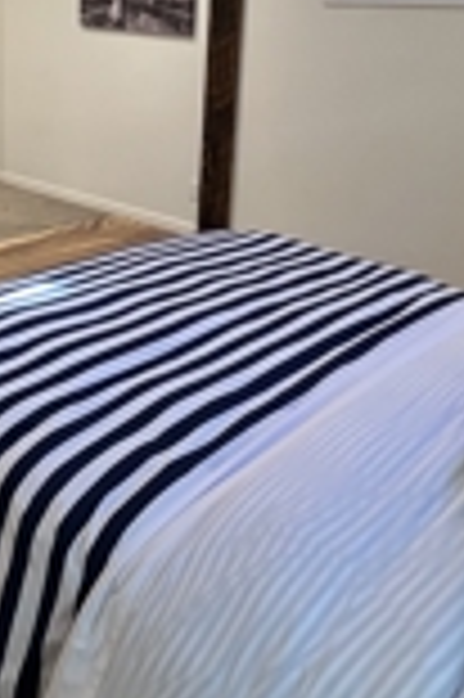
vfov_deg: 51.8
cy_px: 162
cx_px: 234
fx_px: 678
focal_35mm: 35
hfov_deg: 37.8
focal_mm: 1.57
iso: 200
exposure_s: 1/60
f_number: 1.8
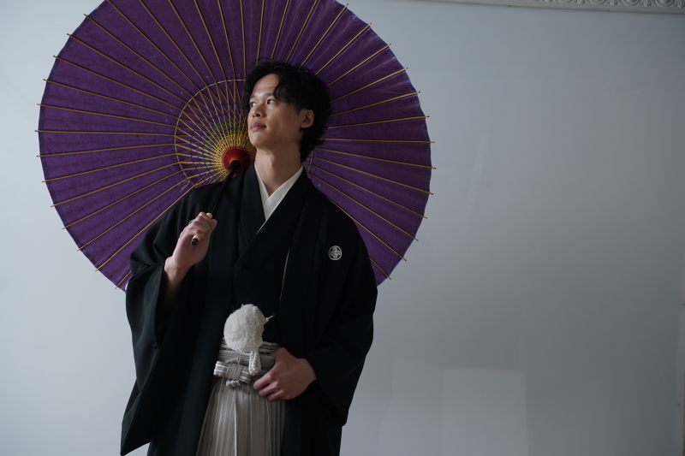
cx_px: 342
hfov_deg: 28.8
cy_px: 228
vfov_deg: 19.4
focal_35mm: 70
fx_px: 1332
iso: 800
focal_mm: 70
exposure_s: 1/100
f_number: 4.5
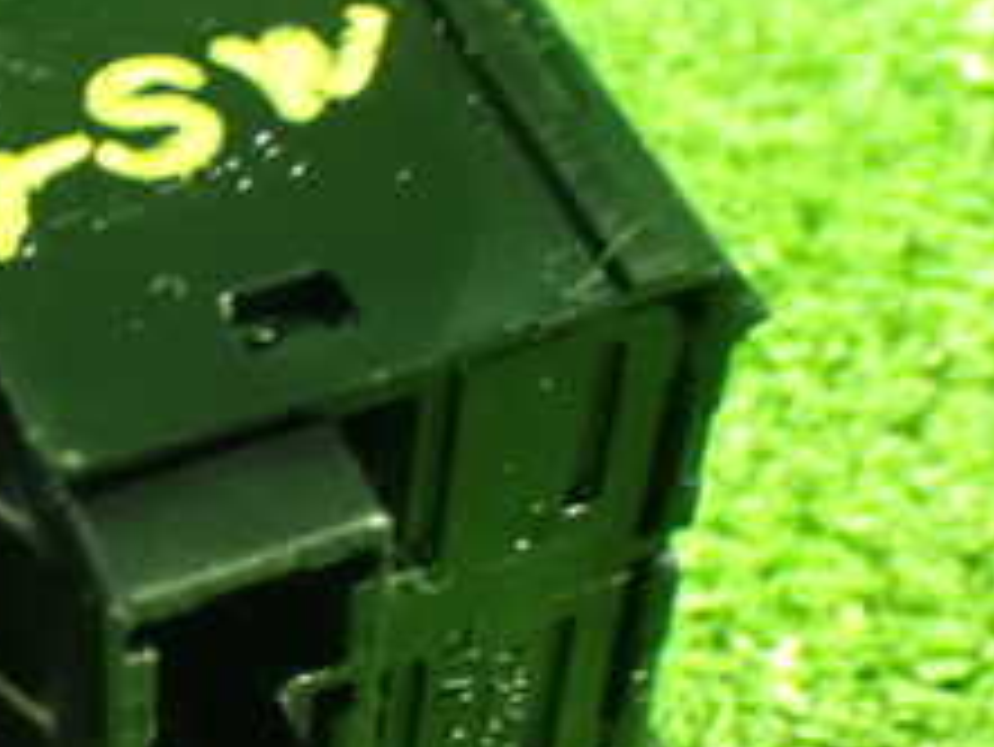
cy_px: 454
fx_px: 2959
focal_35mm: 103
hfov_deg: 18.5
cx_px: -18
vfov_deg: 14.4
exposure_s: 1/10
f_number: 2.7
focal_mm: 6.83
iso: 1600
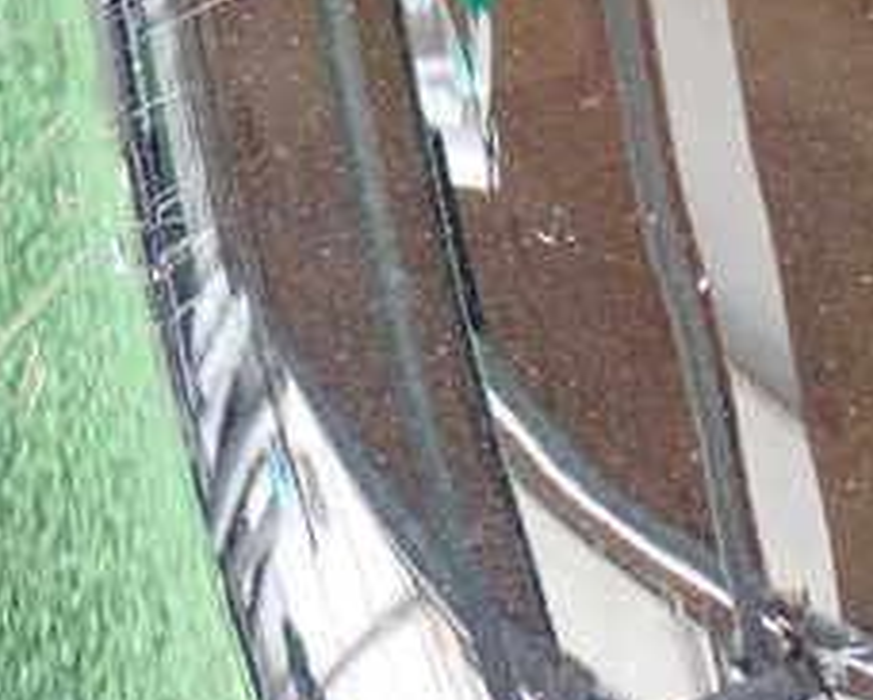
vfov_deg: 8.9
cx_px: 773
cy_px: -38
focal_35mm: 172
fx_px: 4450
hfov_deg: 11.1
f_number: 3.8
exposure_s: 1/60
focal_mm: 11.88
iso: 640
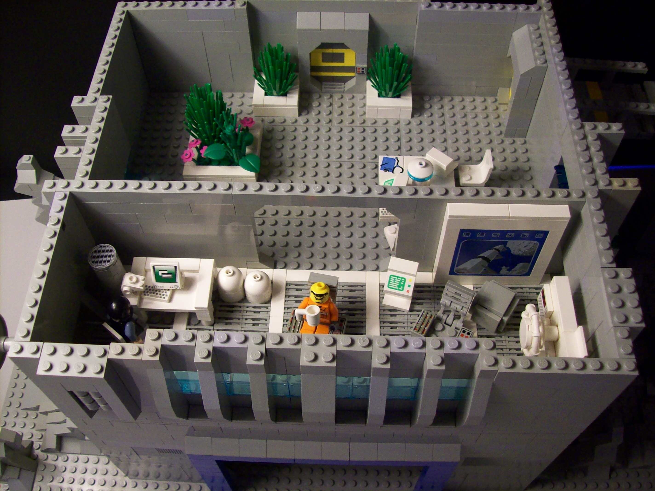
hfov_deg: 51.4
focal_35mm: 36
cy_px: 246
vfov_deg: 39.6
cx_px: 328
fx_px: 681
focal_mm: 6
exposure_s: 1/44.1
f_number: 2.7
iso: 160
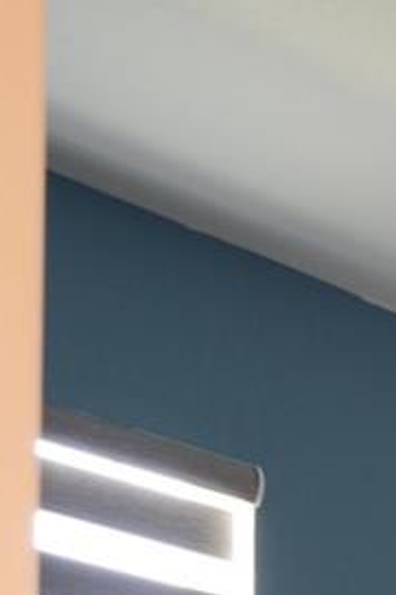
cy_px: 1203
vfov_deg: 13.6
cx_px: 776
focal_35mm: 128
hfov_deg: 10.0
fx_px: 2115
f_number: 11
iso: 250
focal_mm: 29
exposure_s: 1.3
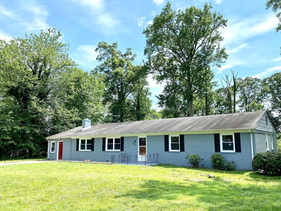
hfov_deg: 61.5
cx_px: 155
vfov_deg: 48.2
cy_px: 110
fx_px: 235
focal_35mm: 29
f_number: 1.8
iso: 32
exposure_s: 1/2571
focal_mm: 4.25
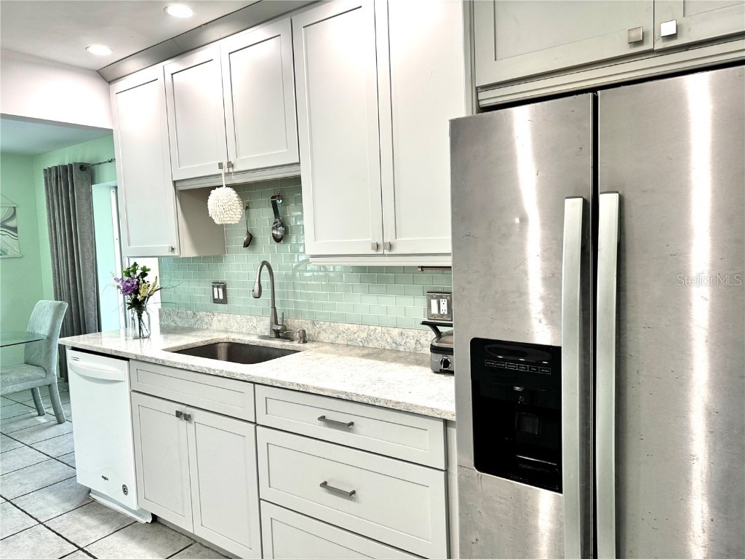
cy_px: 280
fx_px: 517
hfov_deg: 71.6
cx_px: 372
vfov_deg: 56.8
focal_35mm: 24
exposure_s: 1/120
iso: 160
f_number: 1.78
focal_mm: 6.76
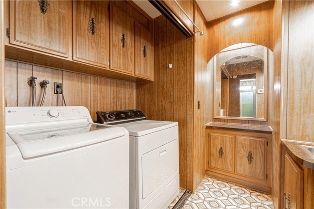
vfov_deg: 77.3
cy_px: 104
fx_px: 131
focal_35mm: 15
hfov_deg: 100.4
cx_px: 157
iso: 640
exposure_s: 1/2.5
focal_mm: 10
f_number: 7.1
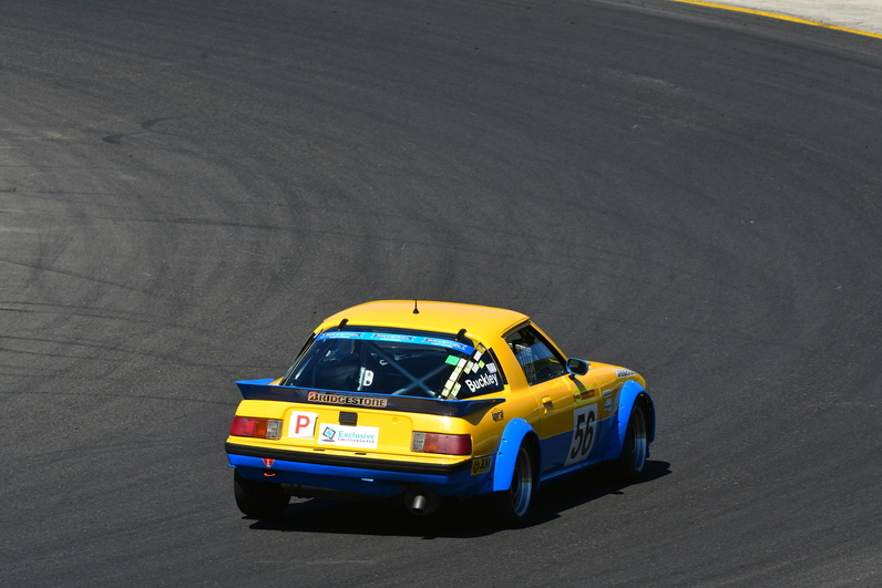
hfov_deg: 5.3
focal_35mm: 392
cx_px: 441
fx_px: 9605
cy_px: 294
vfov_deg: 3.5
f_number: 13
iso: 500
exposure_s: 1/640
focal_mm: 260
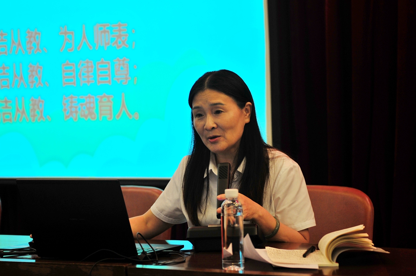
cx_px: 208
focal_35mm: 93
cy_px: 138
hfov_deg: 21.9
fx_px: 1073
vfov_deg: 14.7
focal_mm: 62
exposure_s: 1/100
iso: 280
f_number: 2.8
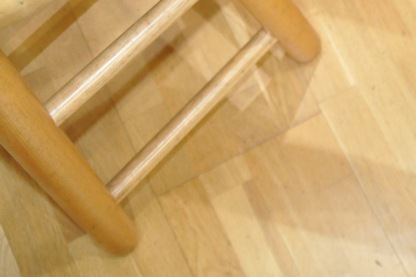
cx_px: 500
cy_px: -58
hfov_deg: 23.0
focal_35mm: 81
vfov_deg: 16.2
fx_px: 936
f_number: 5
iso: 2000
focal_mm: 22
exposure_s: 1/80
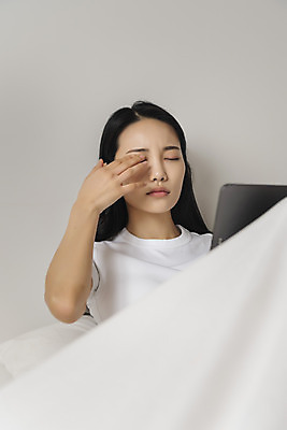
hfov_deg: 23.4
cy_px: 215
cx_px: 144
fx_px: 693
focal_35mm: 58
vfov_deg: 34.5
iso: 400
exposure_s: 1/100
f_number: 4
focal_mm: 58
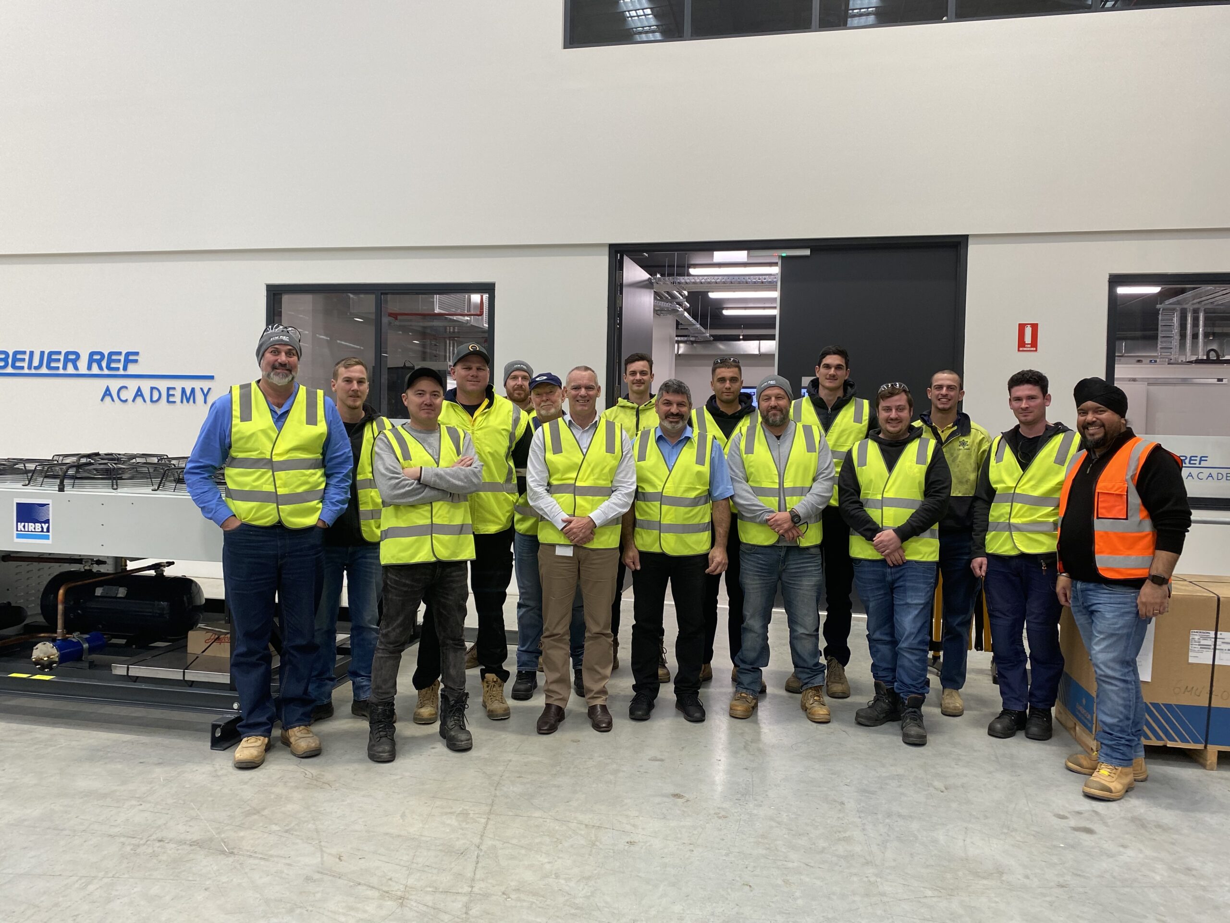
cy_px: 462
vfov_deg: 53.1
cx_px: 615
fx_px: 924
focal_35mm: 26
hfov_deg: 67.3
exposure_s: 1/100
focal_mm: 4.25
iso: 80
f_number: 1.8
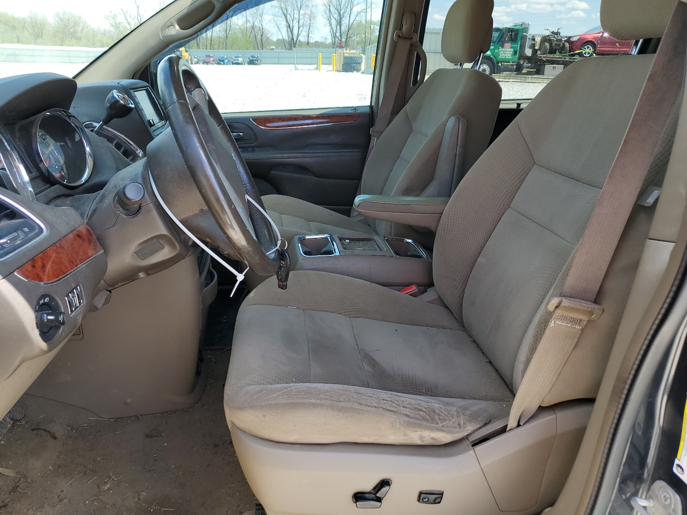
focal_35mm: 26
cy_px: 258
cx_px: 344
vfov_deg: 53.1
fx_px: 516
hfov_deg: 67.3
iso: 50
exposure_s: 1/370
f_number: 1.5
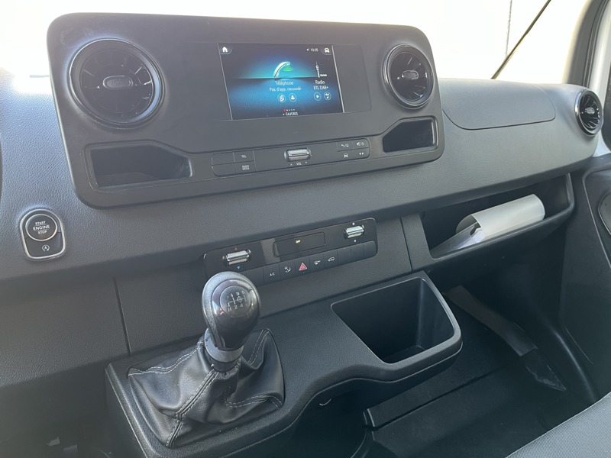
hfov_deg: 67.3
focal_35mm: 26
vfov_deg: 53.1
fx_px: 459
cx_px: 306
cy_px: 229
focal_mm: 5.1
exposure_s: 1/60
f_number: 1.6
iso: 320
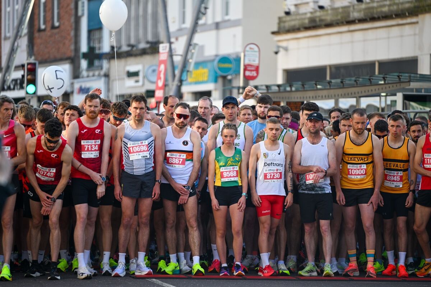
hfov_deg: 11.4
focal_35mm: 180
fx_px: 2155
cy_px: 144
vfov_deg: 7.6
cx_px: 216
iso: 160
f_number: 2.8
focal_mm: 180
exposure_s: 1/640
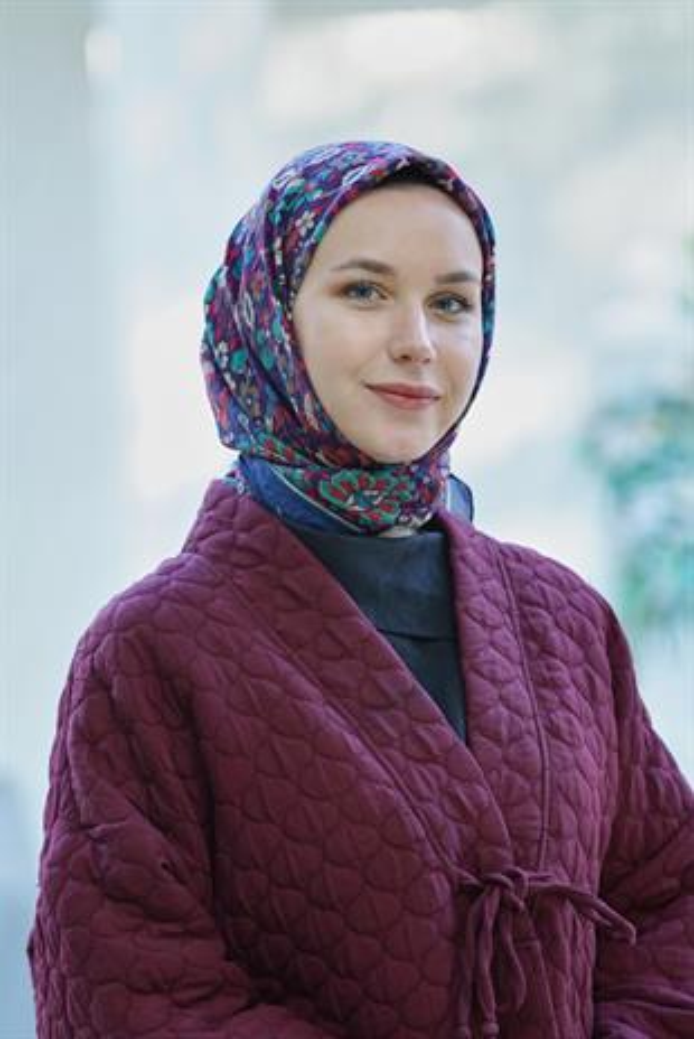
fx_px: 4042
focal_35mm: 140
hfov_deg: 9.8
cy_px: 520
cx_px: 347
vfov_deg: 14.6
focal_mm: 140
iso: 500
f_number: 4.5
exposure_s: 1/125
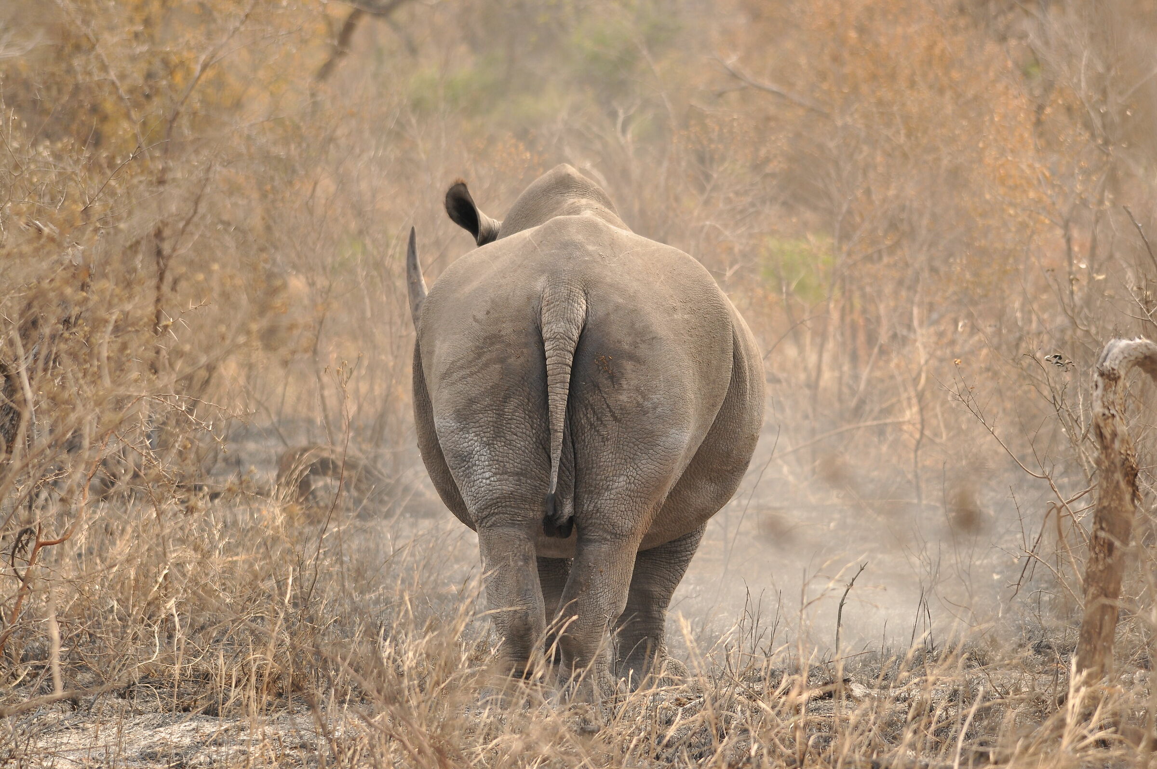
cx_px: 578
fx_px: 10593
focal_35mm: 330
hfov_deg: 6.3
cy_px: 384
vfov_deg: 4.2
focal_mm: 220
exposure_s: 1/320
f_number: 5.6
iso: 200
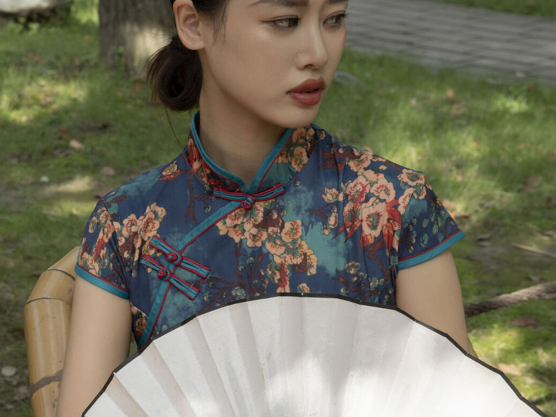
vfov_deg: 15.9
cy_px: 281
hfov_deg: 21.1
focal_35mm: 93
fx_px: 1494
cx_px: 277
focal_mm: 65
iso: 500
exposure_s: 1/160
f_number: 11
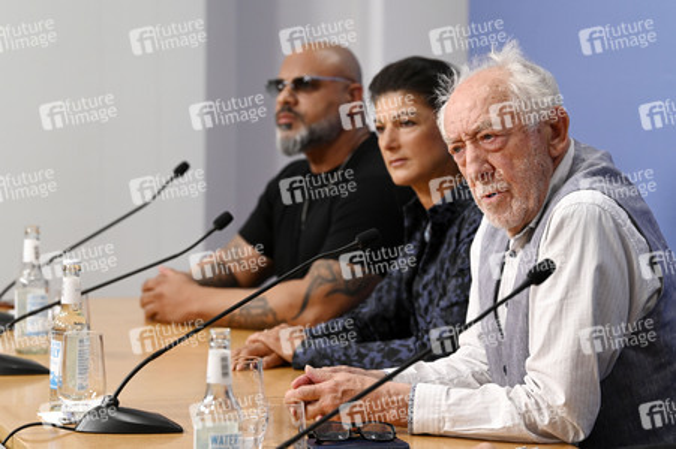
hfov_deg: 15.2
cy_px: 224
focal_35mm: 135
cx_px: 338
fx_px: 2533
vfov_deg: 10.1
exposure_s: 1/320
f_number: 6.3
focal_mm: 135
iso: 2500
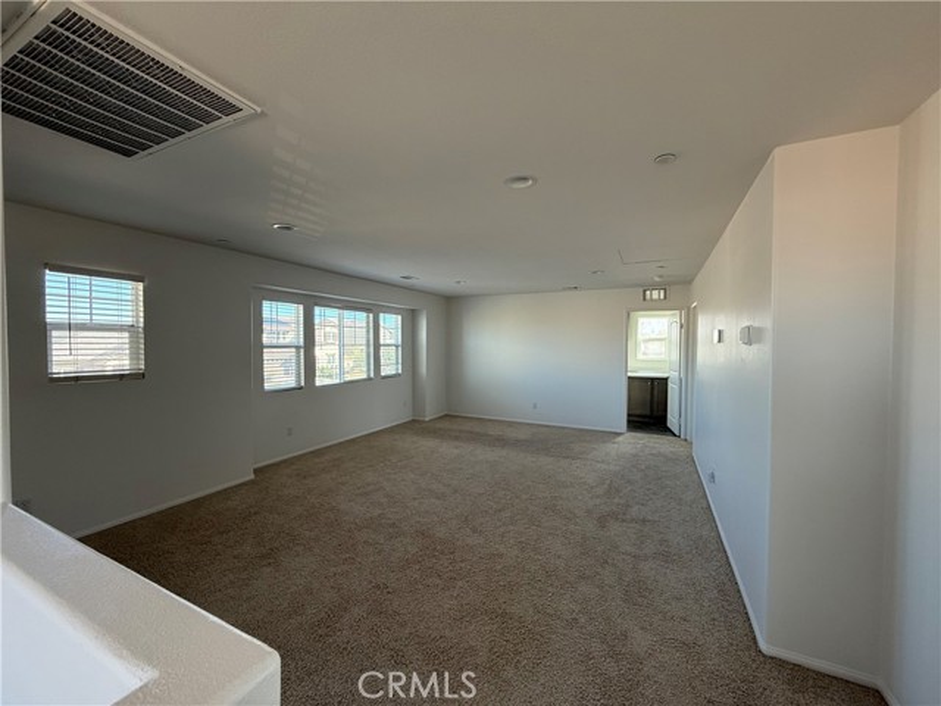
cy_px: 353
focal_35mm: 14
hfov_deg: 102.1
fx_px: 381
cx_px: 470
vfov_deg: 85.7
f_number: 2.2
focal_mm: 2.22
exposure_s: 1/99
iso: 80
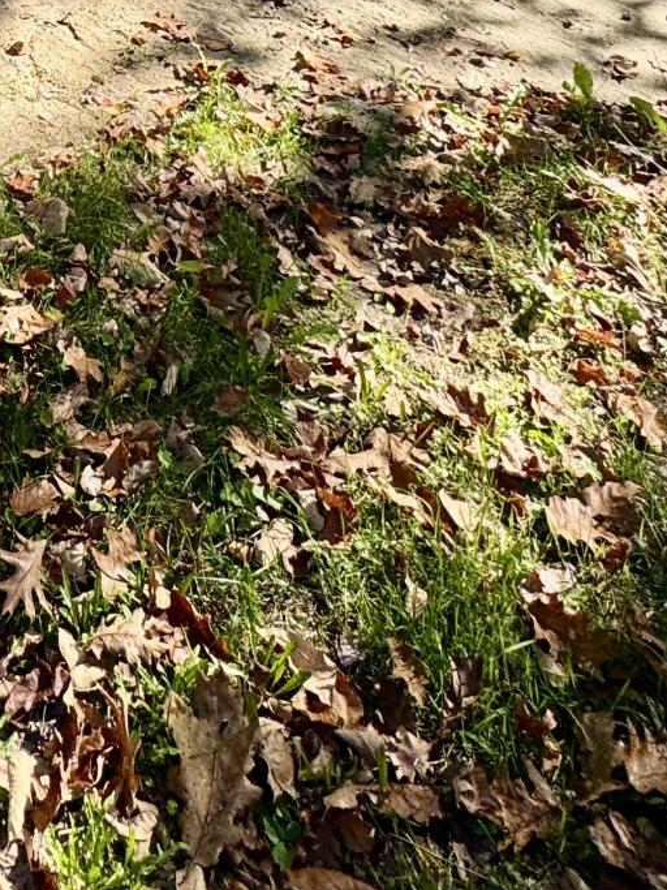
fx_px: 1054
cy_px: -378
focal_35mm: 41
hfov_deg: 31.6
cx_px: -46
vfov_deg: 30.5
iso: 40
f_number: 2.2
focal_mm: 2.22
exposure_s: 1/312
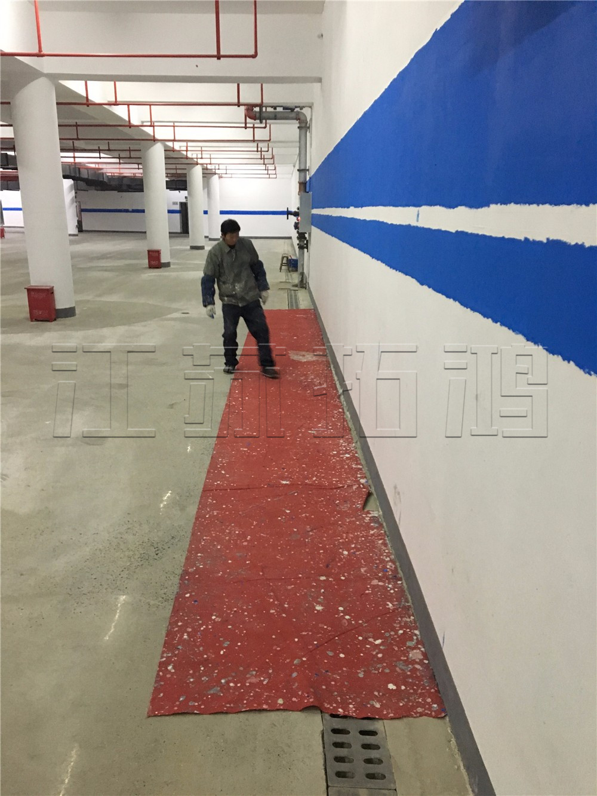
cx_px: 298
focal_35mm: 29
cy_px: 398
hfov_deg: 48.2
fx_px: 667
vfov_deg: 61.7
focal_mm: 4.15
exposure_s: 1/17
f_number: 2.2
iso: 200
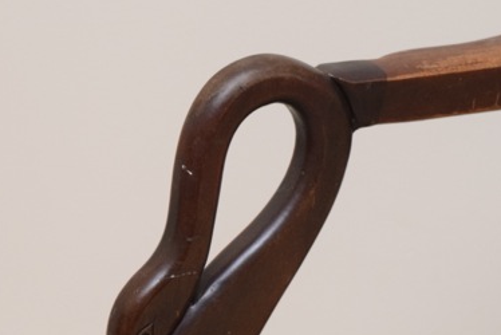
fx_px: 3069
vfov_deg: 6.2
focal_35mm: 220
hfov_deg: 9.3
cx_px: 190
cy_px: 271
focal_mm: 55
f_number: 5.6
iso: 1000
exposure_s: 1/60
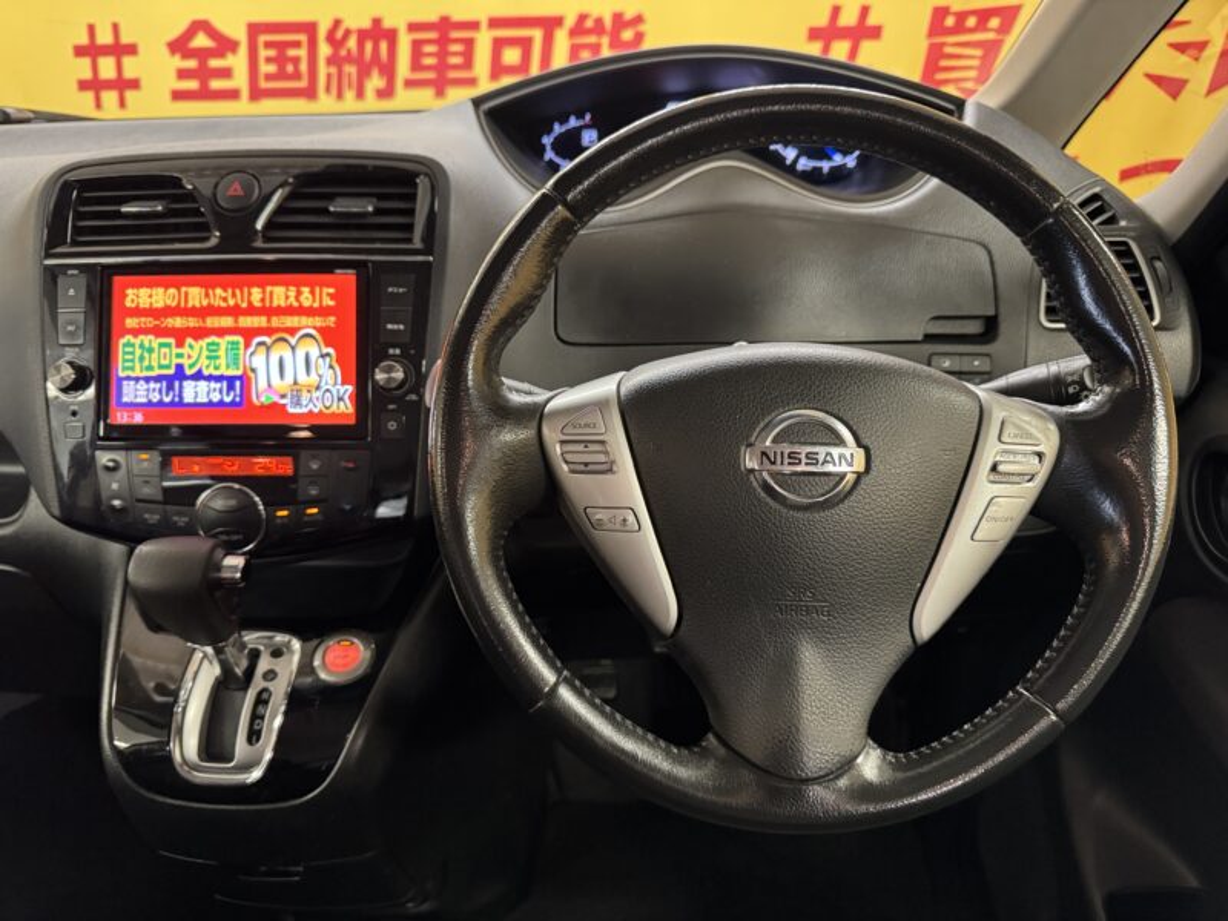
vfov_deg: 56.8
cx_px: 614
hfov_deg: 71.6
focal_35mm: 24
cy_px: 460
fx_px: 851
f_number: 1.78
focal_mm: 6.76
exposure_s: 1/50
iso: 800
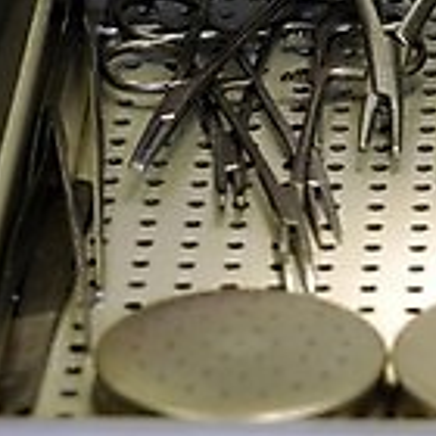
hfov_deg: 5.6
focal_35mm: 310
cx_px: 339
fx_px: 4421
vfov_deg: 5.6
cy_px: -28
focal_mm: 85
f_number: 7.1
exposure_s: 1/60
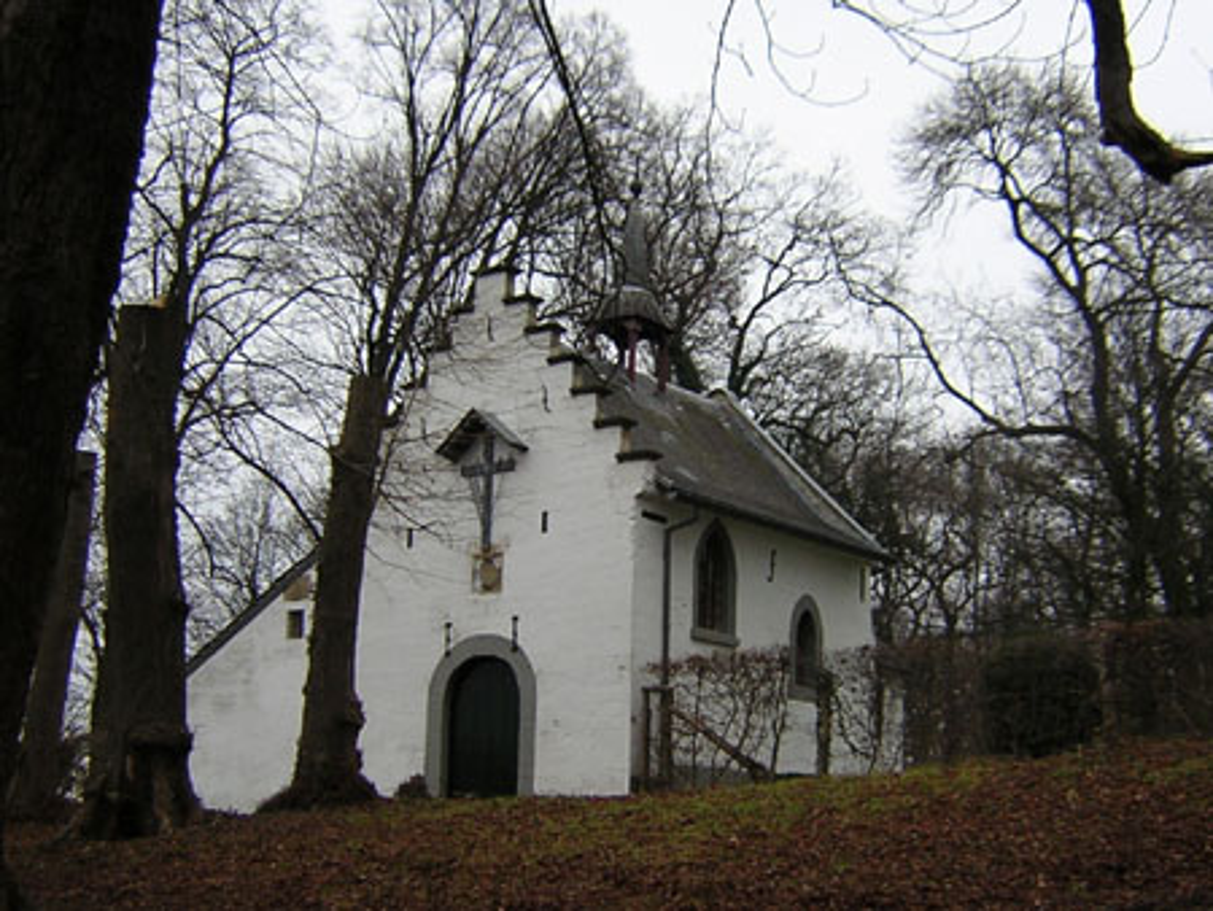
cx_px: 606
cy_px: 456
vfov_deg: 39.7
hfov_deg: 51.3
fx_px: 1262
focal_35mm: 36
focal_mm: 4.7
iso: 100
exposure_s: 1/71.1
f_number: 2.6
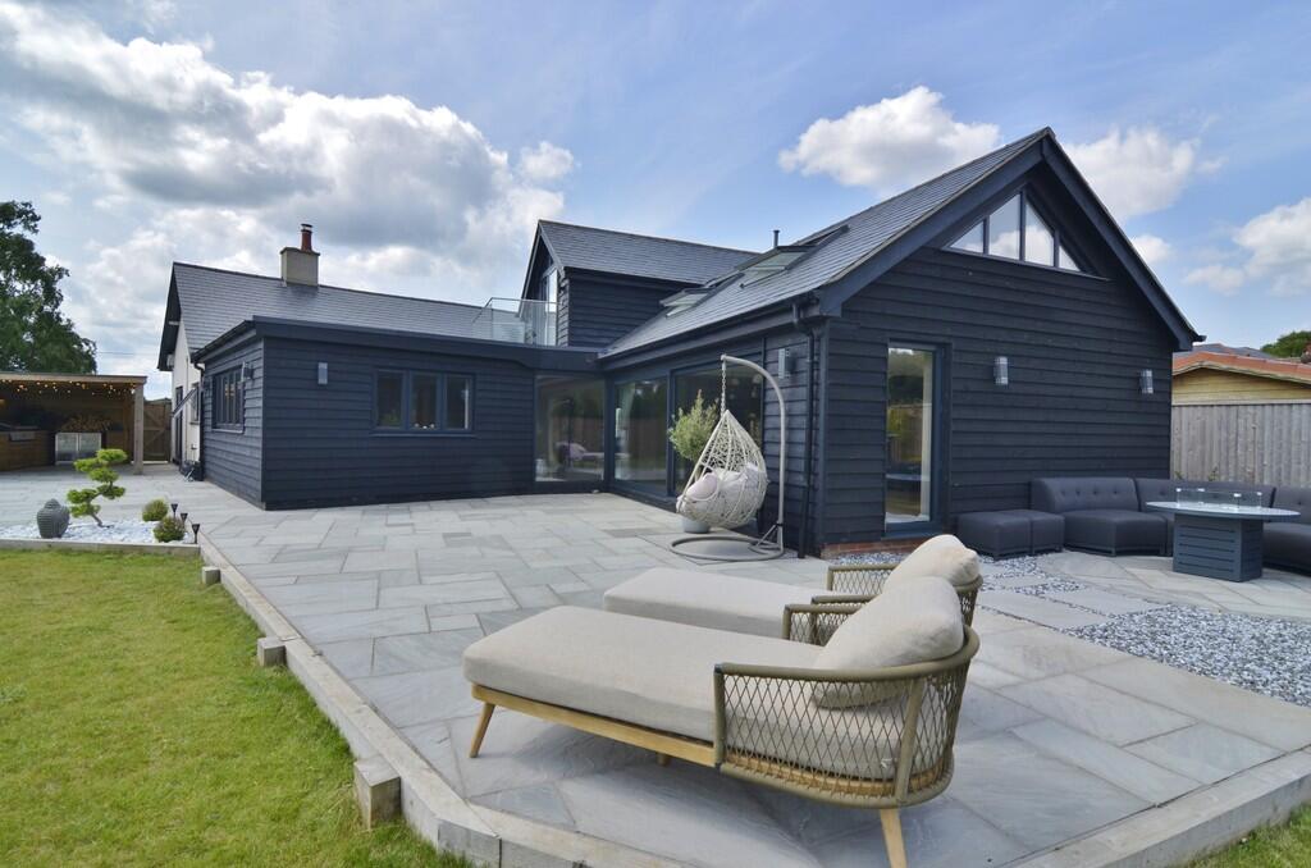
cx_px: 656
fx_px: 600
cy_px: 434
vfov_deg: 71.8
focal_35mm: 16
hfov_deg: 95.1
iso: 160
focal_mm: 11
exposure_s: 1/250
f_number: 8
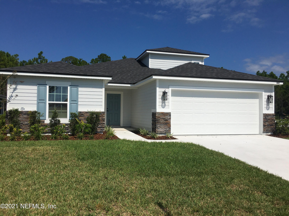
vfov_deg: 48.2
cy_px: 108
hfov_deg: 61.7
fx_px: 242
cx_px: 144
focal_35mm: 29
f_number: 2.2
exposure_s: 1/4808
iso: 25
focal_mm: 4.15
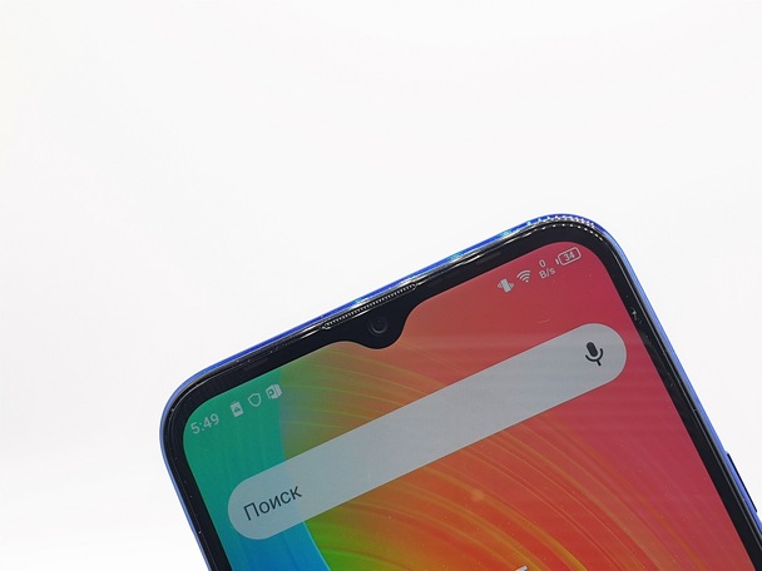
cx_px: 381
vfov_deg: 53.1
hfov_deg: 67.3
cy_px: 286
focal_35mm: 26
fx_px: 572
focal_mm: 4.3
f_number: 2.4
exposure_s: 1/137
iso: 50
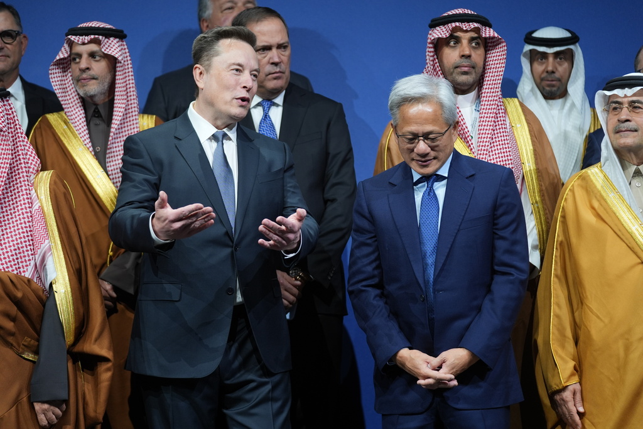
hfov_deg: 17.9
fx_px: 2036
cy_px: 214
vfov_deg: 12.0
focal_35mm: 114
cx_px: 322
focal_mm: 114
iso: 800
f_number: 2.8
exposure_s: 1/320
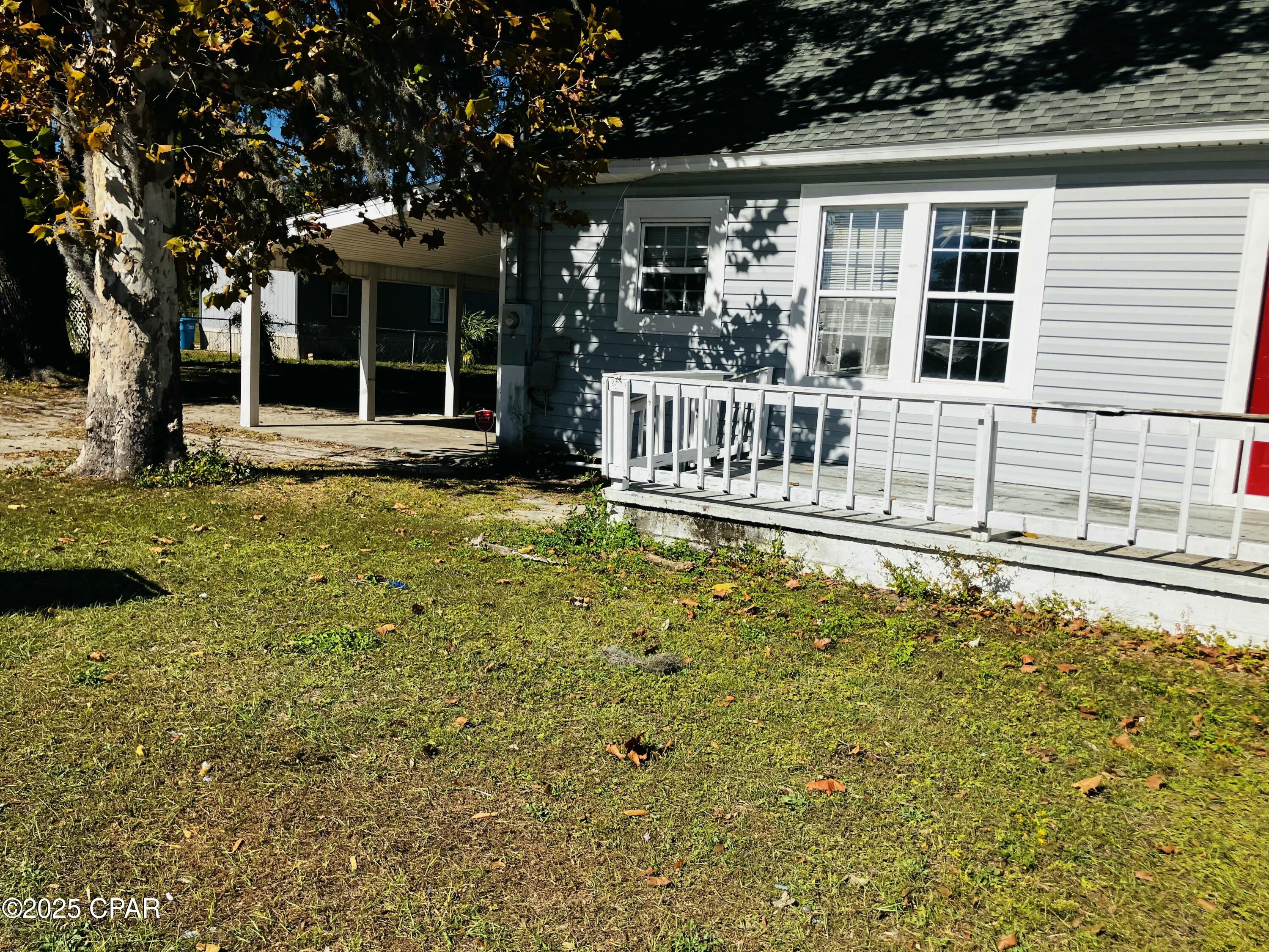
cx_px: 634
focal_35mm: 28
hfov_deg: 63.4
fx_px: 1026
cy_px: 476
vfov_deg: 49.7
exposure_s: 1/3745
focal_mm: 3.99
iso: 32
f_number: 1.8
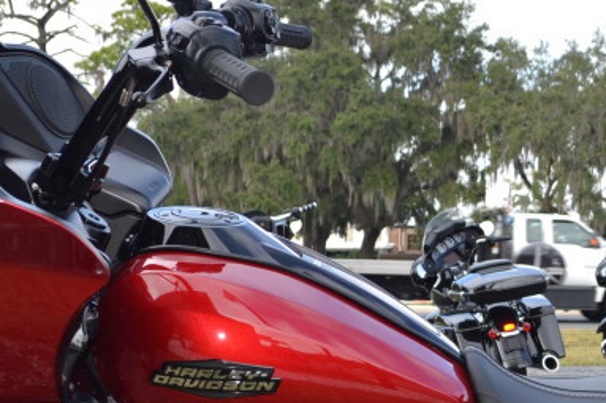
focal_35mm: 94
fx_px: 1582
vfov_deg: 14.3
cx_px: 495
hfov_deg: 21.4
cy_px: 397
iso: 100
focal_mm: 20
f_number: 5
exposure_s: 1/200
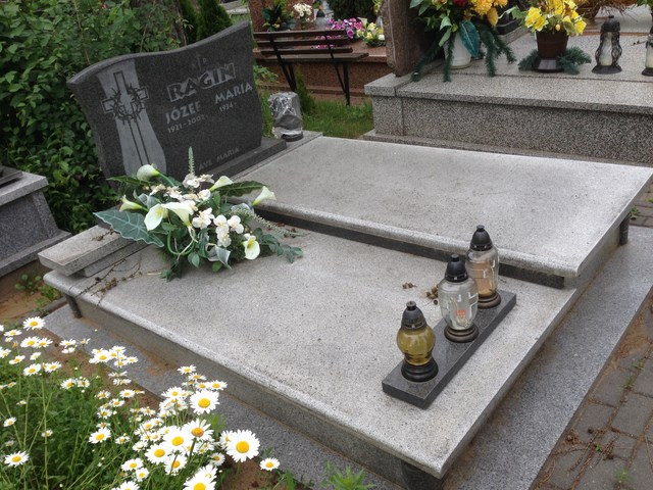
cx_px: 326
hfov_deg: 55.4
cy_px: 245
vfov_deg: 42.9
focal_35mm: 33
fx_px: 623
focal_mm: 4.12
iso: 50
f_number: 2.4
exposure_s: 1/583
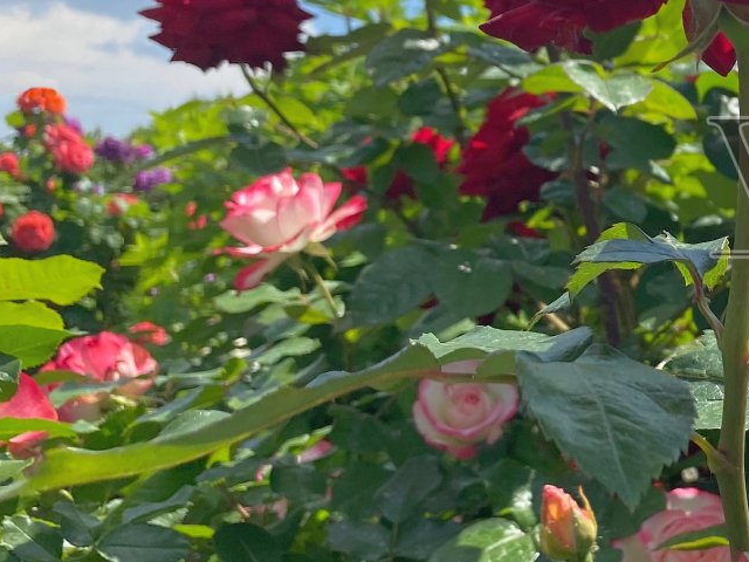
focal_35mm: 65
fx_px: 1406
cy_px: 197
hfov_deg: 26.4
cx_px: 905
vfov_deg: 22.5
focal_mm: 4.25
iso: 32
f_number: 1.8
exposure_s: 1/2817
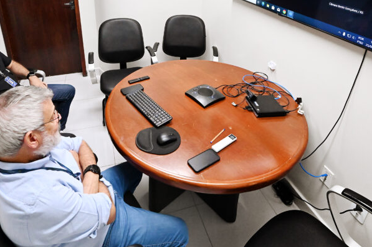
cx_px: 168
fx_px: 248
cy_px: 37
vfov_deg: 48.8
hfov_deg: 73.6
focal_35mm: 24
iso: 6400
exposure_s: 1/125
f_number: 6.3
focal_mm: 14
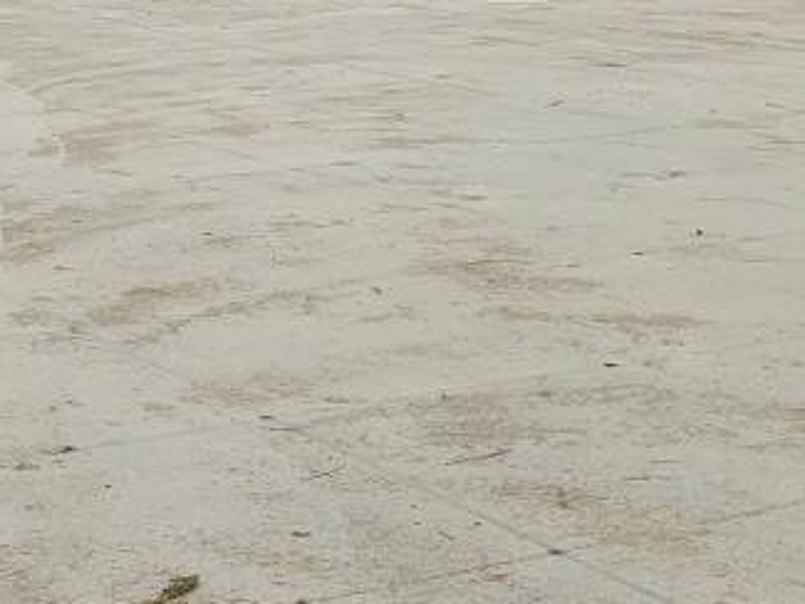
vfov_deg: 18.4
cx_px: 201
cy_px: 403
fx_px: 1861
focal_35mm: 80
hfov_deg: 24.1
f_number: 1.8
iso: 100
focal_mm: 4.36
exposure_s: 1/1235
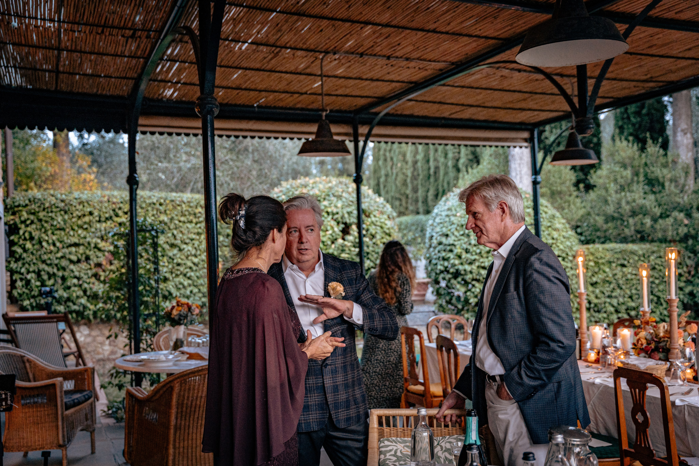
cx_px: 350
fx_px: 718
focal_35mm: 37
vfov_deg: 35.9
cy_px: 233
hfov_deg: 51.9
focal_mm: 37
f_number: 2.8
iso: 1250
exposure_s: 1/160
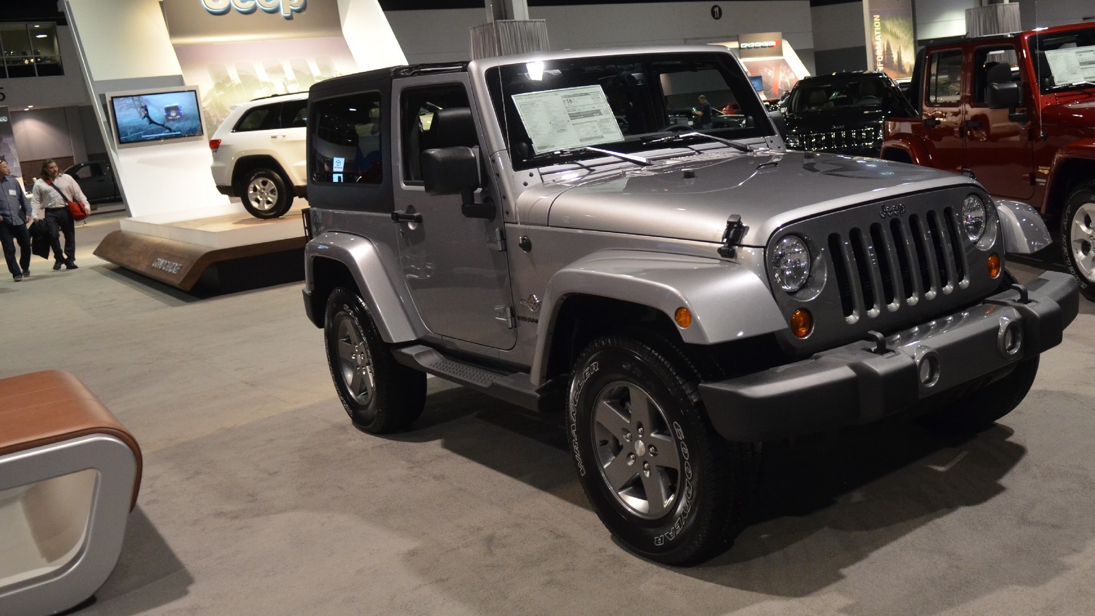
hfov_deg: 57.7
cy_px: 283
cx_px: 691
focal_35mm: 34
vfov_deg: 35.0
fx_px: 977
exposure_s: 1/60
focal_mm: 17
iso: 1600
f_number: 2.8
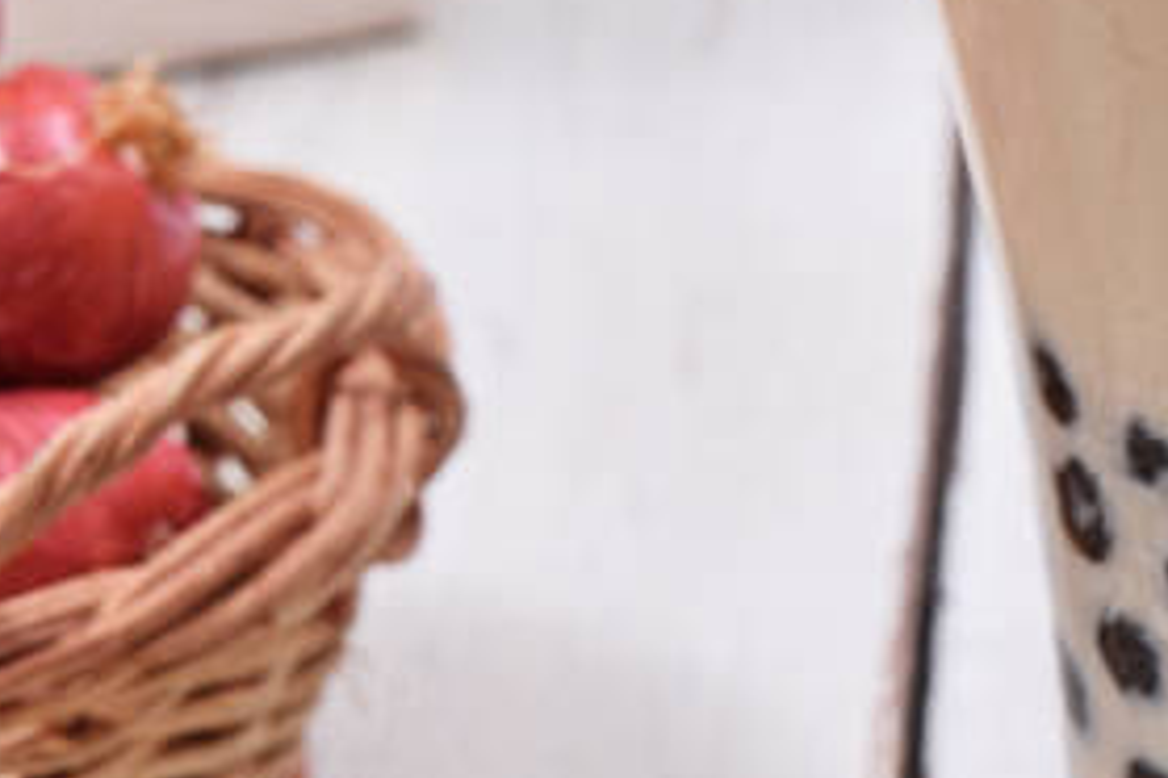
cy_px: 61
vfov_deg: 3.1
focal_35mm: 447
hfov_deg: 4.6
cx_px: 1304
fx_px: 14502
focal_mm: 122
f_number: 13
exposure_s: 1/80
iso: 100
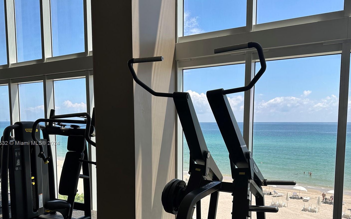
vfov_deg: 42.6
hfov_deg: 64.6
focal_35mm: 29
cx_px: 180
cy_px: 144
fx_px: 277
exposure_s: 1/1183
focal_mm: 6.86
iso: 80
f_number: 1.78
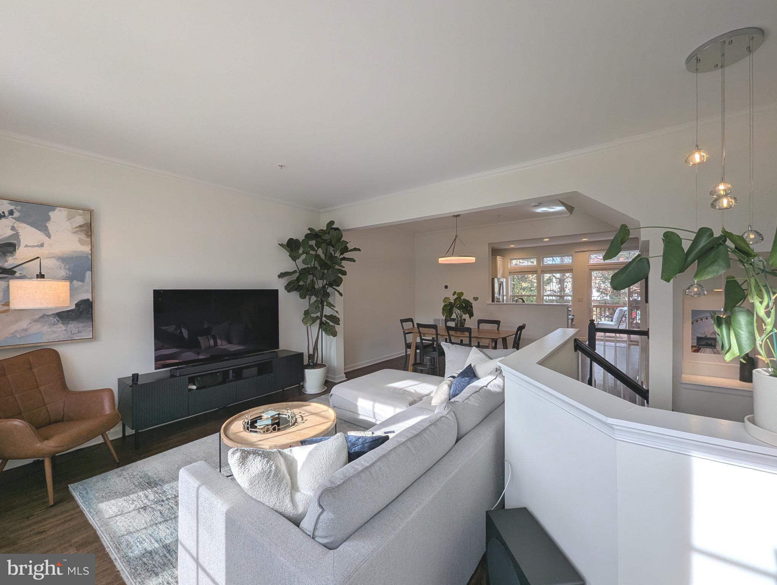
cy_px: 292
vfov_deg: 90.1
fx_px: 292
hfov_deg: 106.1
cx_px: 388
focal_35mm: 13
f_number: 2.2
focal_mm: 1.95
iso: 47
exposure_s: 1/489
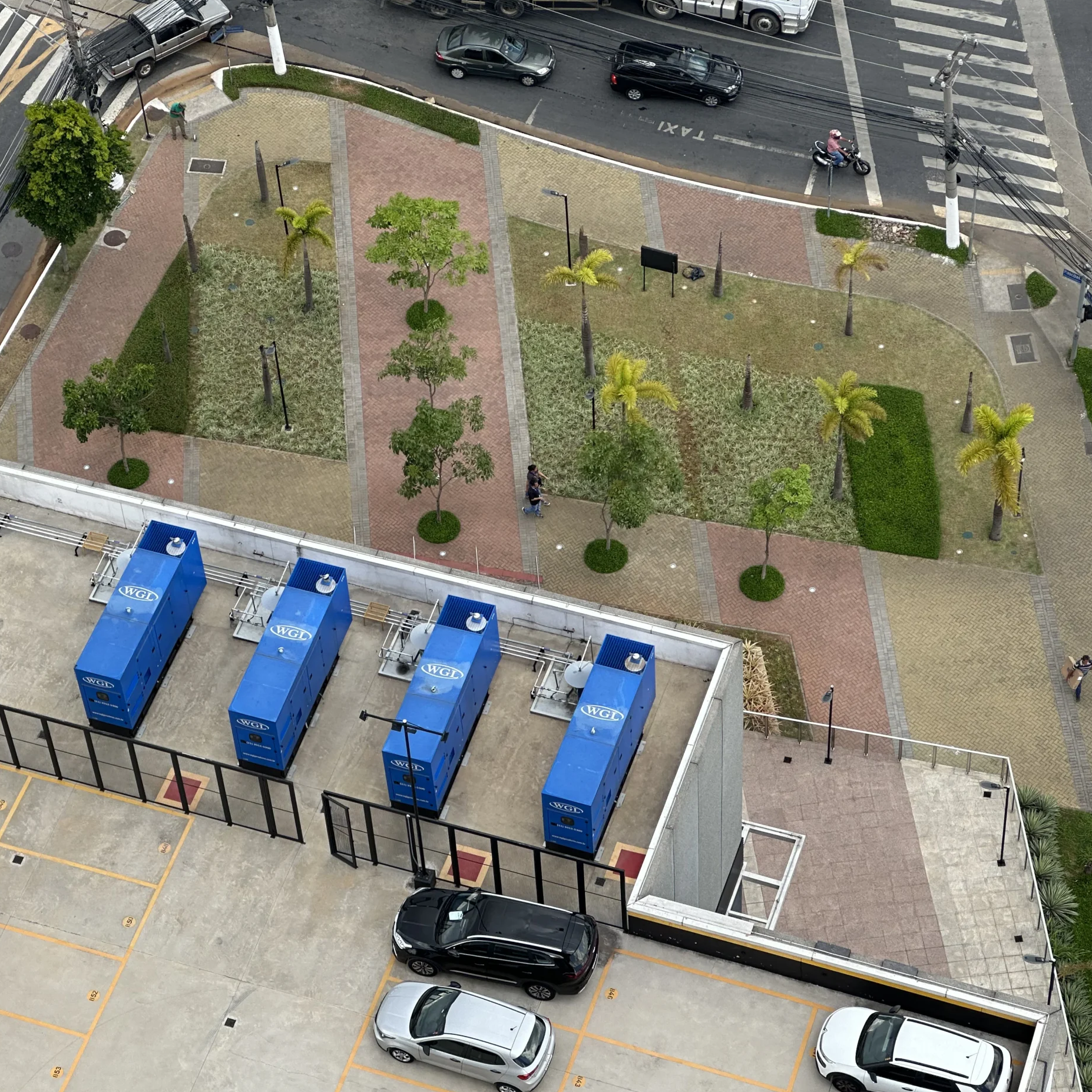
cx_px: 478
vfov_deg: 18.5
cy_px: 542
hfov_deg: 18.5
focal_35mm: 94
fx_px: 3355
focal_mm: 9
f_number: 2.8
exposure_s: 1/198
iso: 32
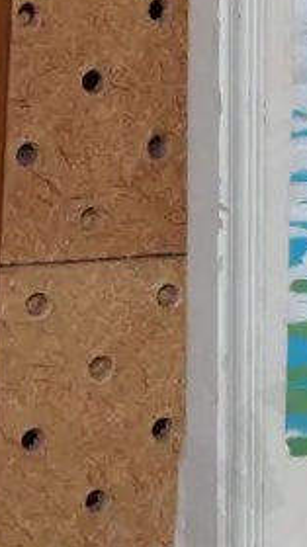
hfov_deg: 4.0
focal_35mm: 295
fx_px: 4280
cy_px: 33
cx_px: 821
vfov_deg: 7.3
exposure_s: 1/160
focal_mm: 37
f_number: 5.6
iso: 3200
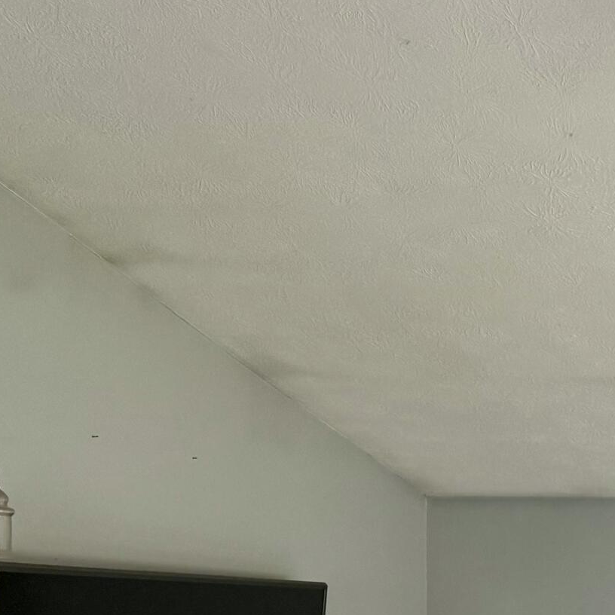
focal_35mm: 78
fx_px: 1568
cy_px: 616
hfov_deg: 18.7
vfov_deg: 21.4
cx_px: 1002
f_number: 1.78
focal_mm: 6.76
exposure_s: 1/120
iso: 200
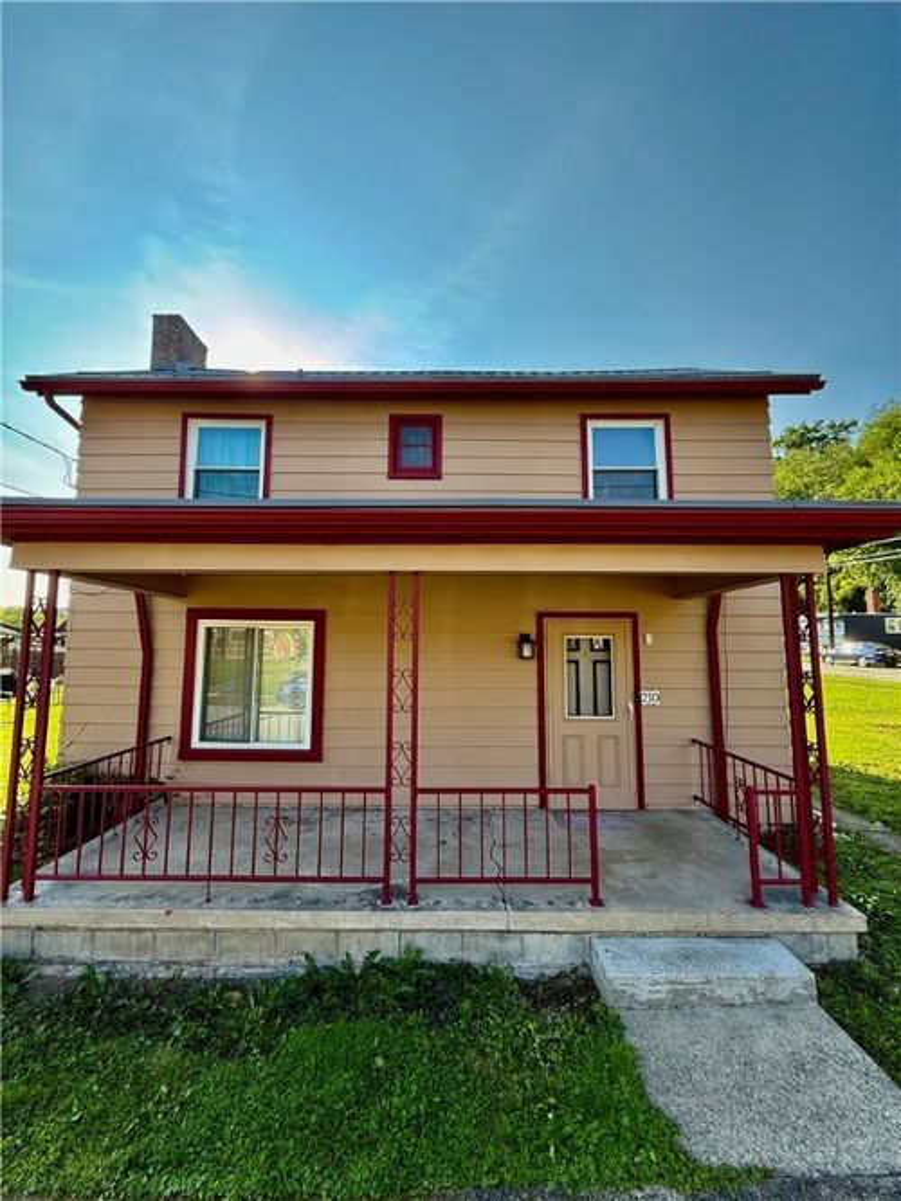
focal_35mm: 14
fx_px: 486
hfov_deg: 85.7
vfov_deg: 102.1
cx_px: 450
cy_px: 600
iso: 50
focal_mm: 2.22
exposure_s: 1/297
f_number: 2.2
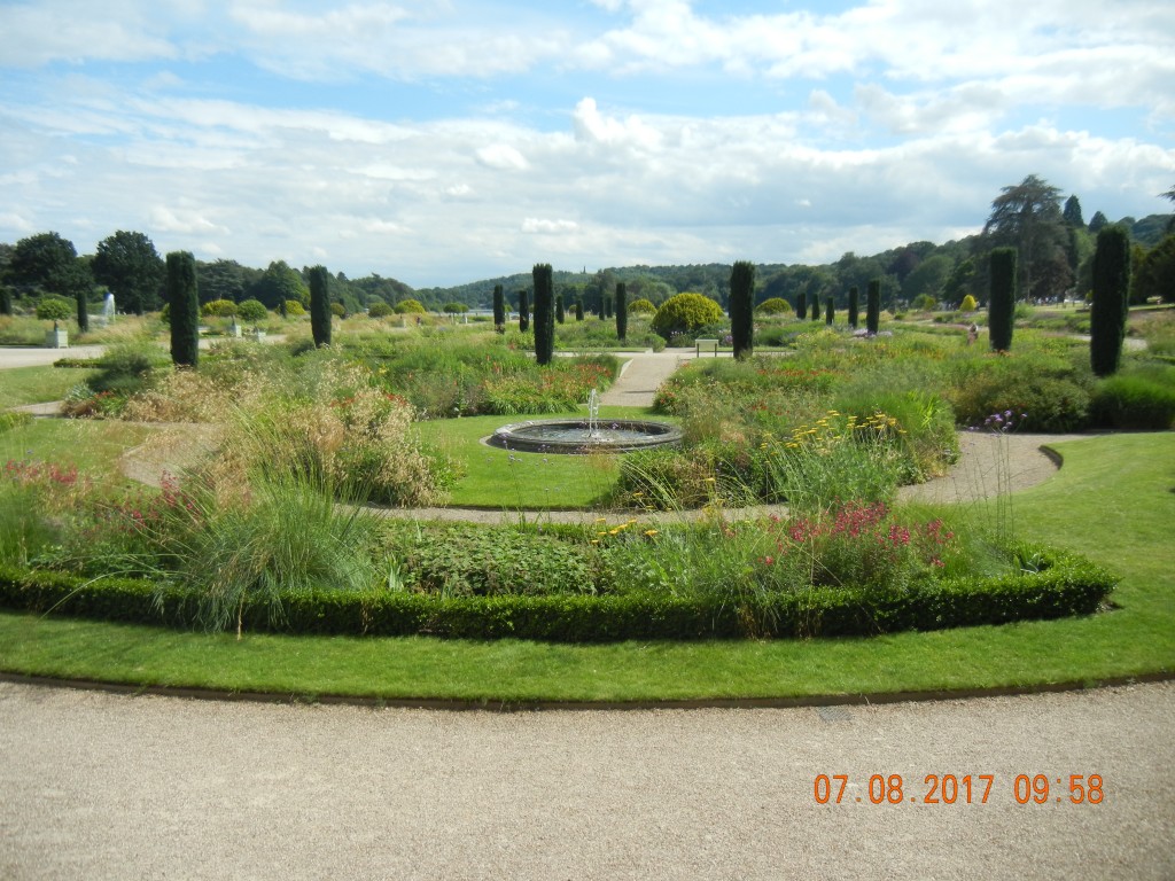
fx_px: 1018
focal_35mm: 30
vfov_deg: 46.8
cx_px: 588
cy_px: 440
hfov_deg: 60.0
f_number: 7
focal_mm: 5.4
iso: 160
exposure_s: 1/418
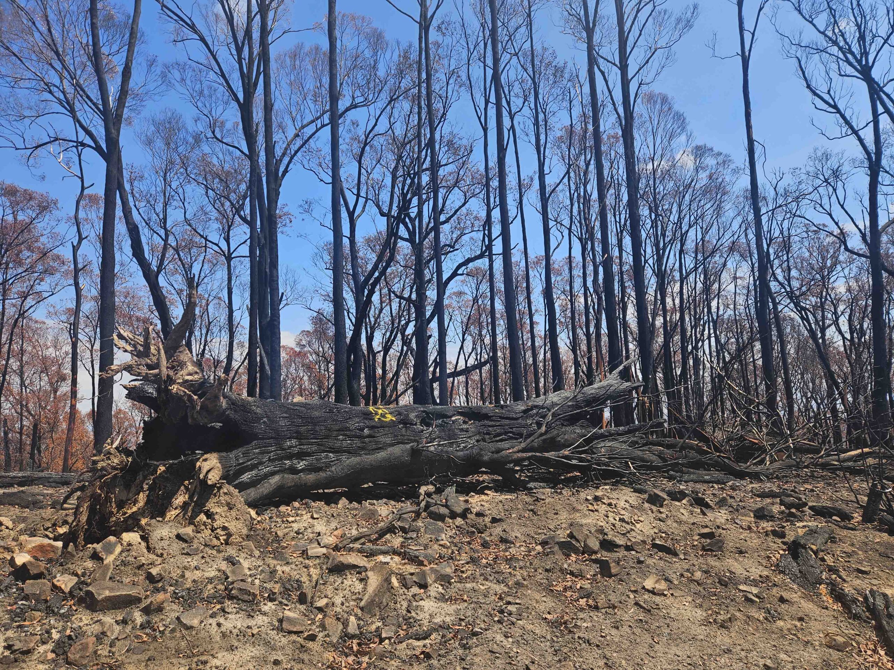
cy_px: 335
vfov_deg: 58.9
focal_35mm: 23
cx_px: 447
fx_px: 594
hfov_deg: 73.9
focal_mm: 5.4
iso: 25
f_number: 1.8
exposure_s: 1/1339
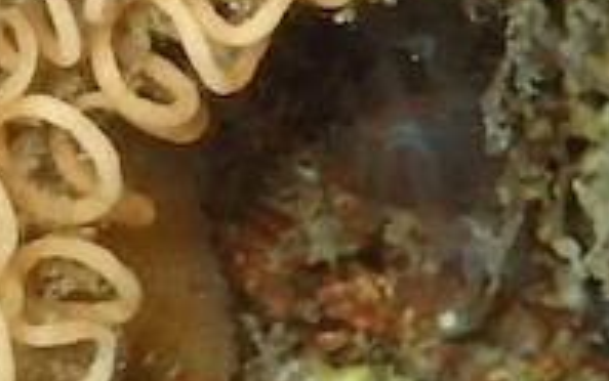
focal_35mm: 244
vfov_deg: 5.4
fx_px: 4052
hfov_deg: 8.5
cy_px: -34
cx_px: -6
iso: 200
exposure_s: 1/125
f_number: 5.6
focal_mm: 12.6
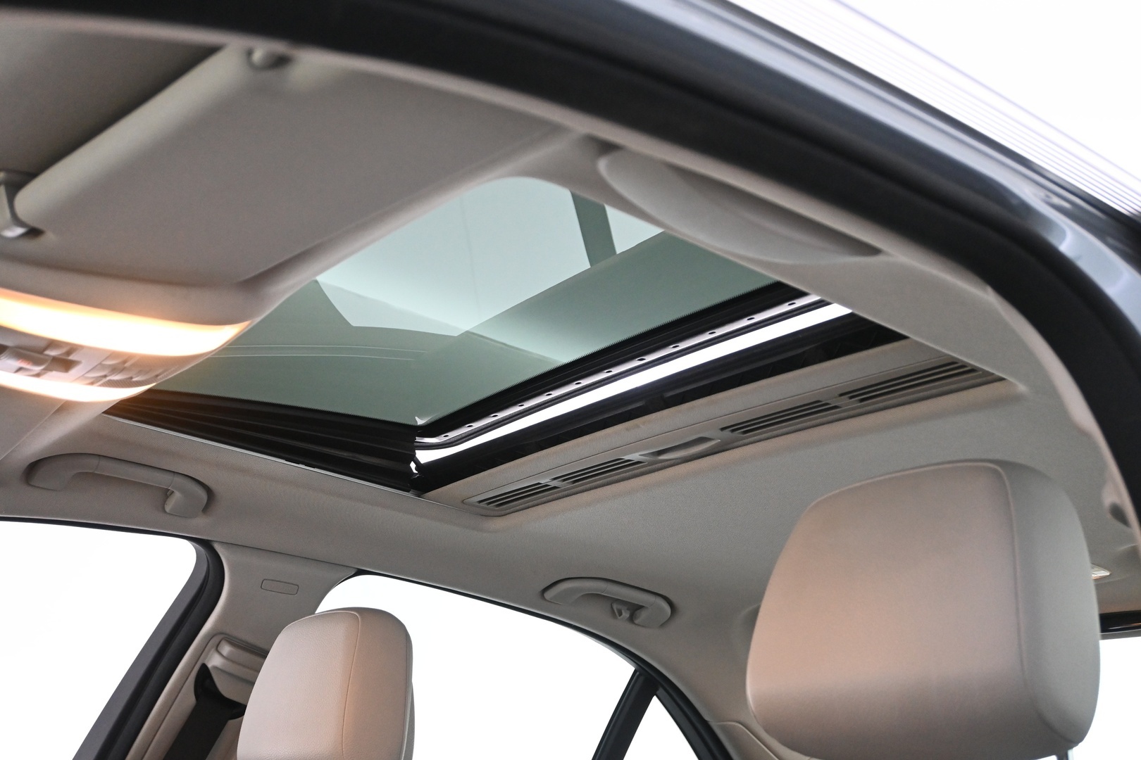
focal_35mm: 42
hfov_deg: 46.4
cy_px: 380
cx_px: 570
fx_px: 1331
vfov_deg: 31.9
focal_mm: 28
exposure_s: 1/30
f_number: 4.5
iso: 2500
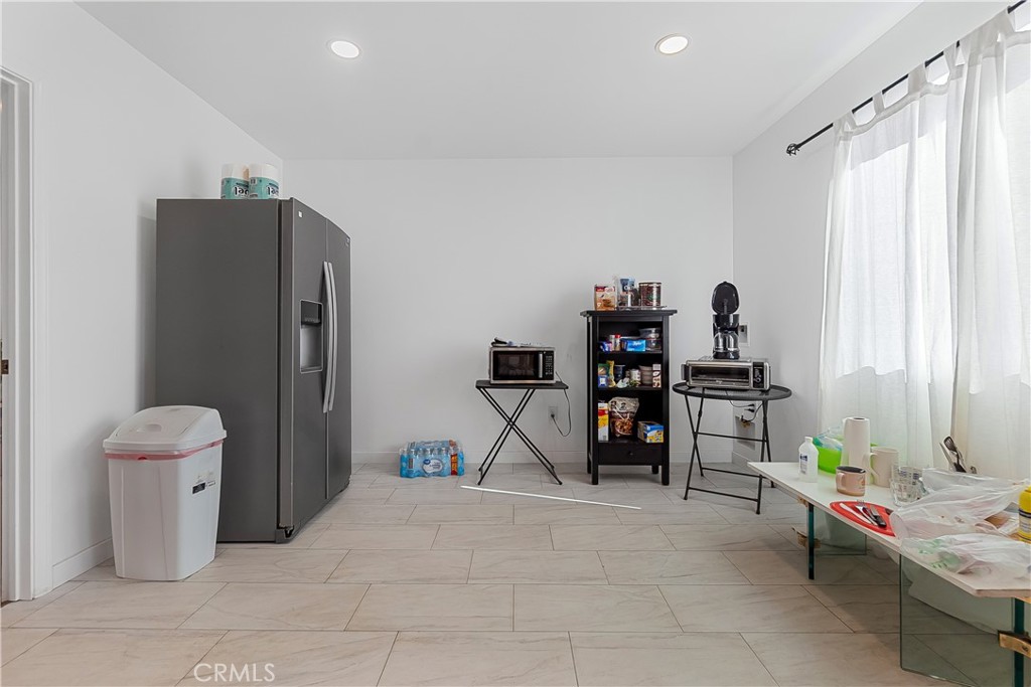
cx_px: 516
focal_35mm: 15
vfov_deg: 77.3
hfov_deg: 100.4
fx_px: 430
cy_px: 344
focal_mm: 10
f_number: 8
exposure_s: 1/60
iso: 400
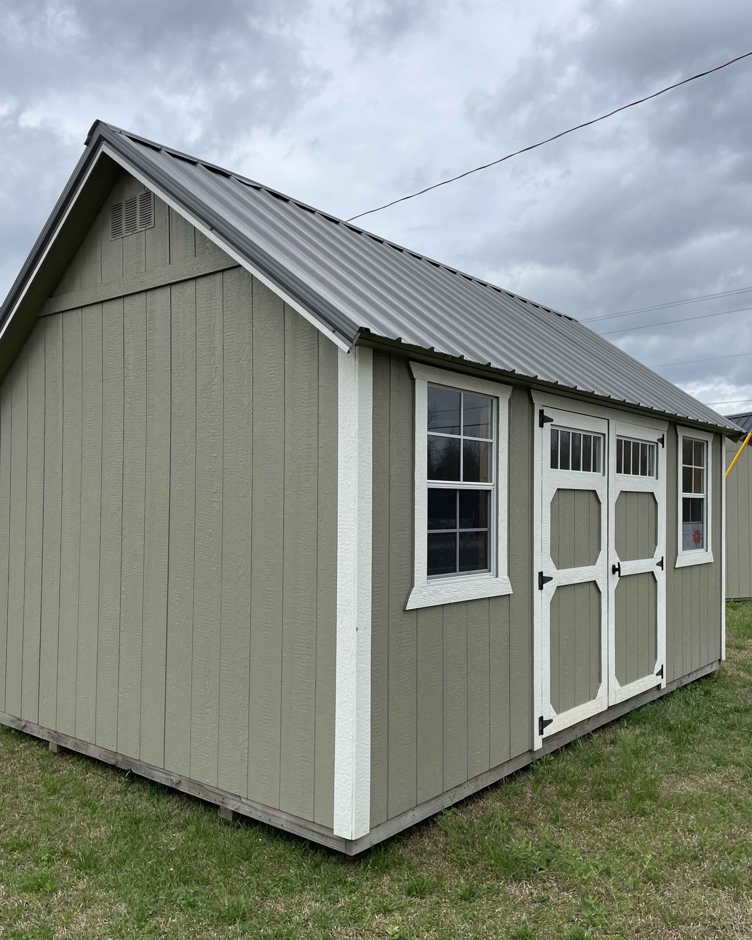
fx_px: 779
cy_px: 480
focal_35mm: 28
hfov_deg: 51.5
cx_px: 371
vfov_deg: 62.2
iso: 32
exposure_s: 1/2882
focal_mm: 4.2
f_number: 1.6
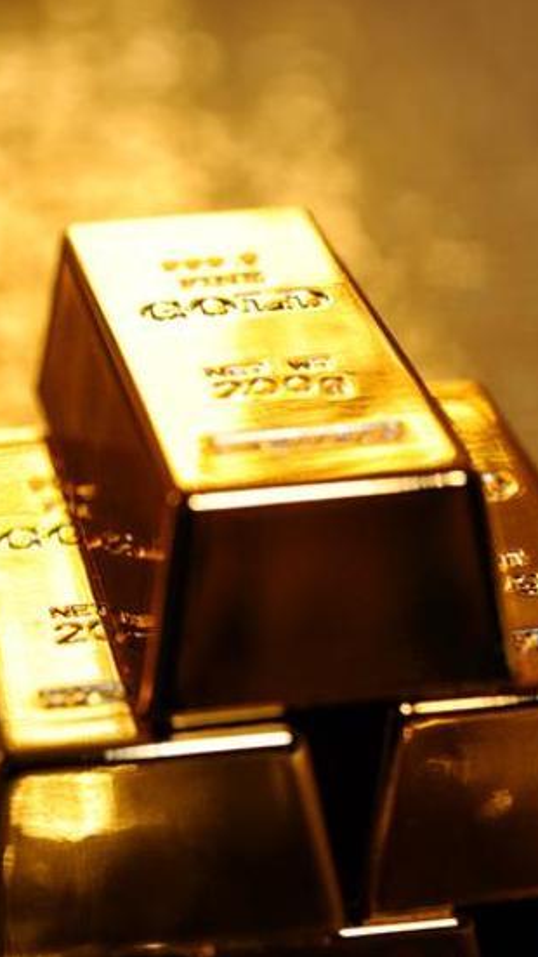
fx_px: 2409
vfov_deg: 22.5
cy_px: 477
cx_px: 65
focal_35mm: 95
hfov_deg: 12.7
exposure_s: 1/125
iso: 200
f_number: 7.1
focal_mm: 60
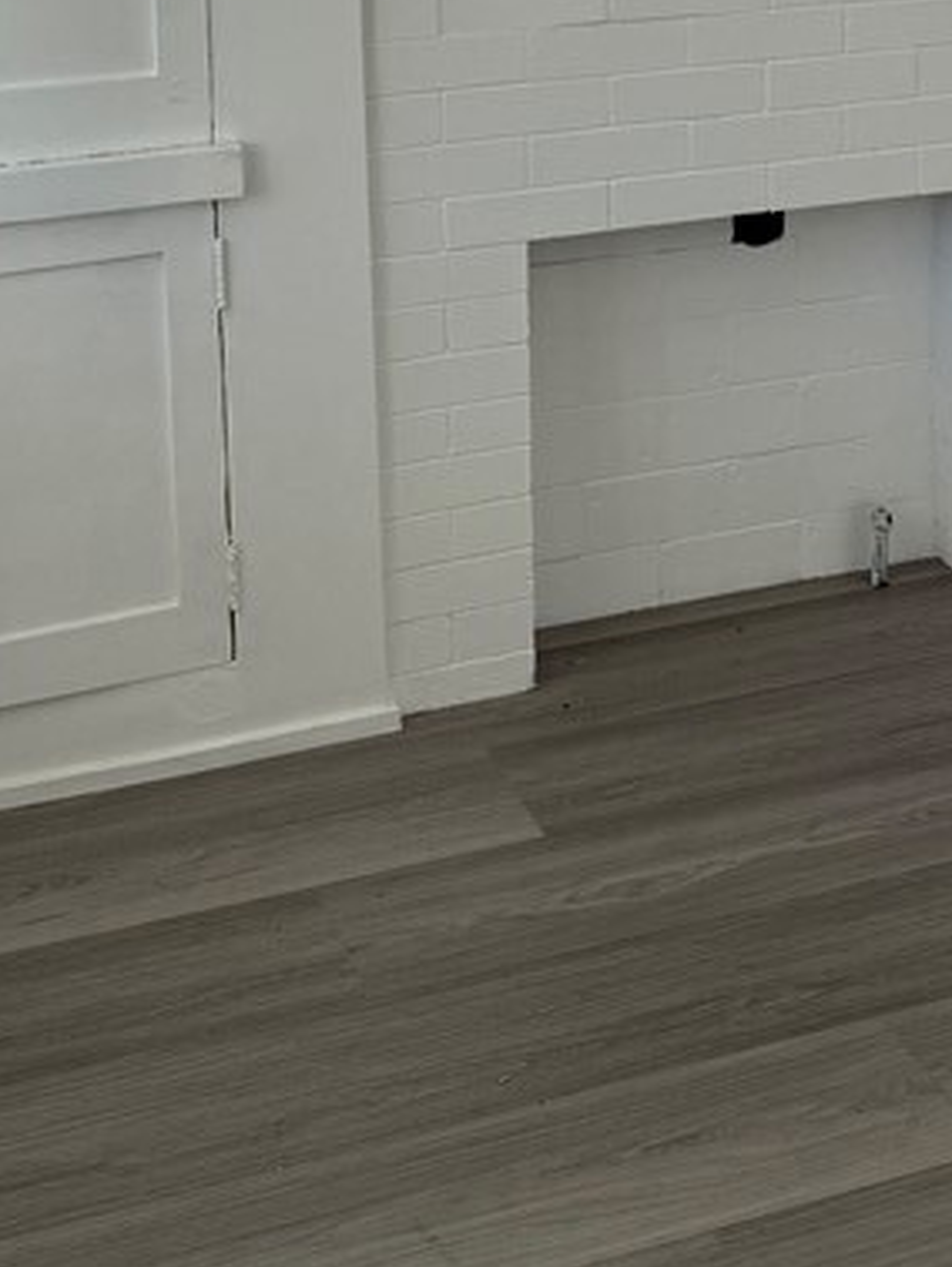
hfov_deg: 22.4
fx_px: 2381
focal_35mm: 65
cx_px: 687
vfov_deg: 27.4
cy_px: -107
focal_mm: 6.76
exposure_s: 1/1156
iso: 80
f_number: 1.78
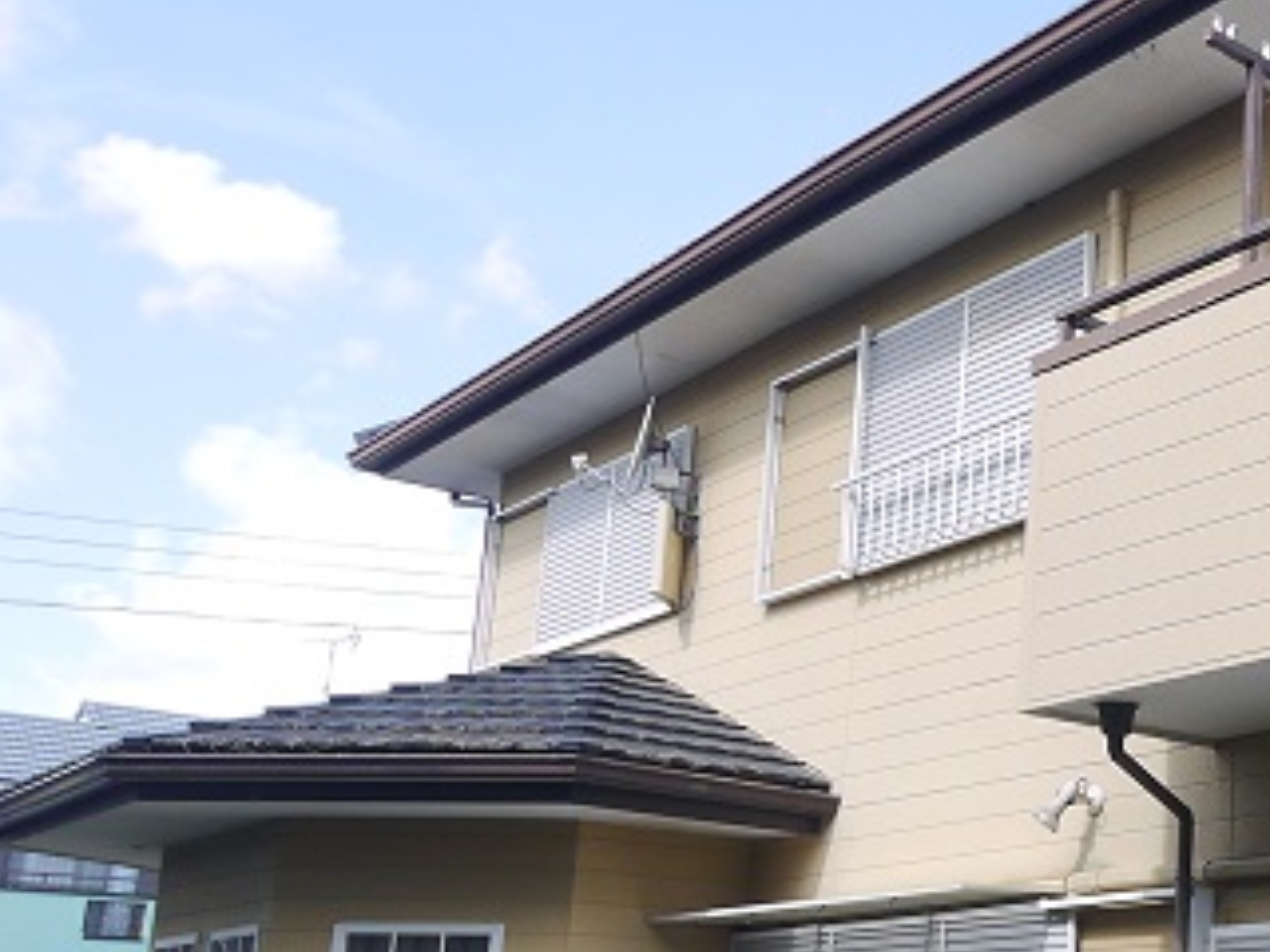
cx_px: 1457
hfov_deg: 33.1
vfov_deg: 29.3
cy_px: 694
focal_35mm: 49
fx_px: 1798
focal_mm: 7
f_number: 6.3
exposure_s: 1/320
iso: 160
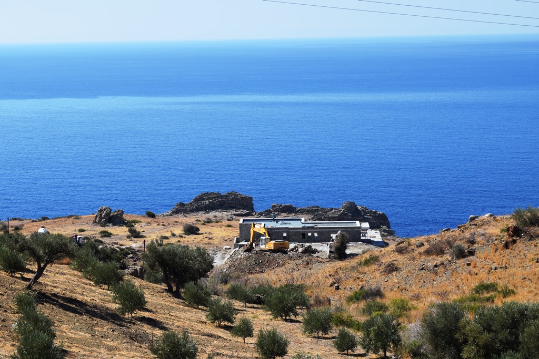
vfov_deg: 16.6
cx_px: 270
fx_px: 1235
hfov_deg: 24.6
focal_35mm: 82
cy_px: 180
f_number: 10
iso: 200
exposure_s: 1/400
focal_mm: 55
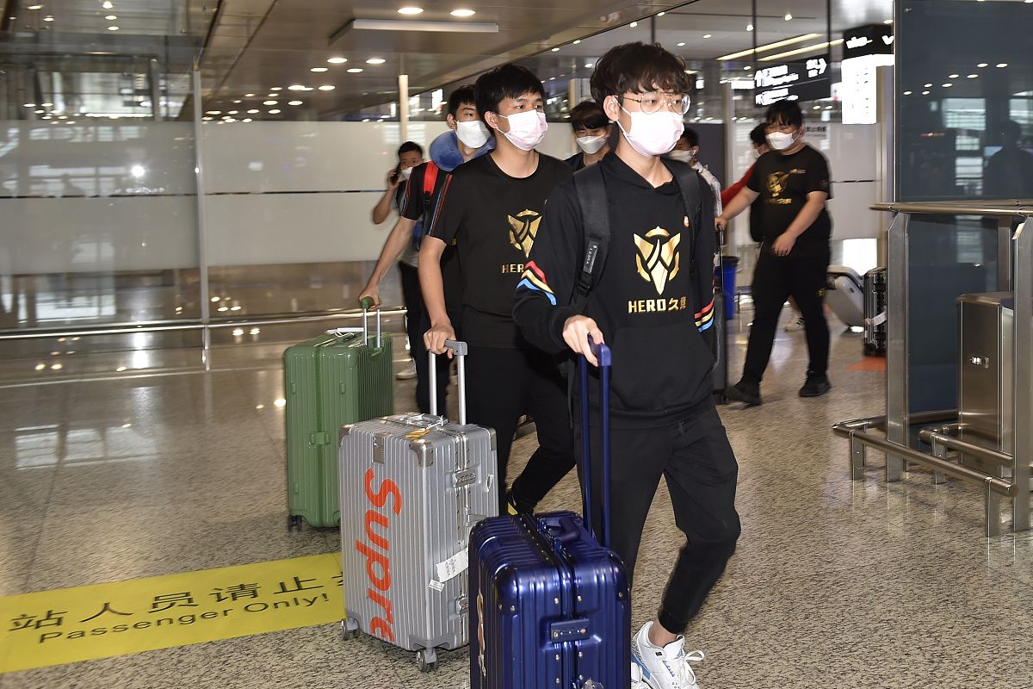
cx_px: 516
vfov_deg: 41.1
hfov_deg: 58.7
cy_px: 344
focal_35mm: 32
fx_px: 918
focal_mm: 32
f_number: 4
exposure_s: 1/80
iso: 800
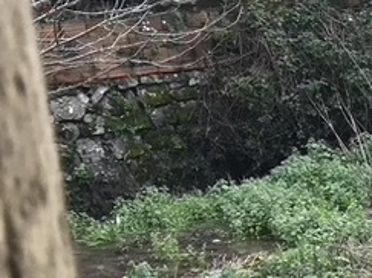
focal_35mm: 118
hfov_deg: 14.3
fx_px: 1267
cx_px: 720
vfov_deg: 12.3
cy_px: 324
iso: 20
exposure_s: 1/560
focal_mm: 3.99
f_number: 1.8
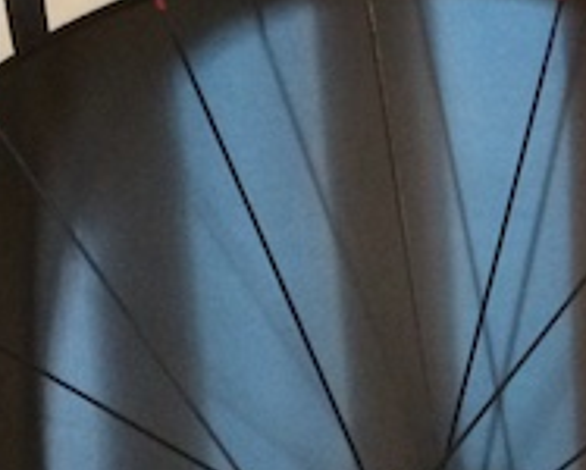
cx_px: 812
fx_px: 2170
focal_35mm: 125
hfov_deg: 14.6
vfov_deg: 12.2
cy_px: 476
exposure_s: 1/15
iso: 320
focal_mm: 4.12
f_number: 2.2
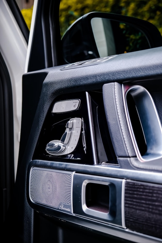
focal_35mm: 54
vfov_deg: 36.9
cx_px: 81
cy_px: 122
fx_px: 364
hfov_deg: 25.1
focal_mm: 35.8
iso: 1250
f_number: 3.6
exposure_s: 1/125
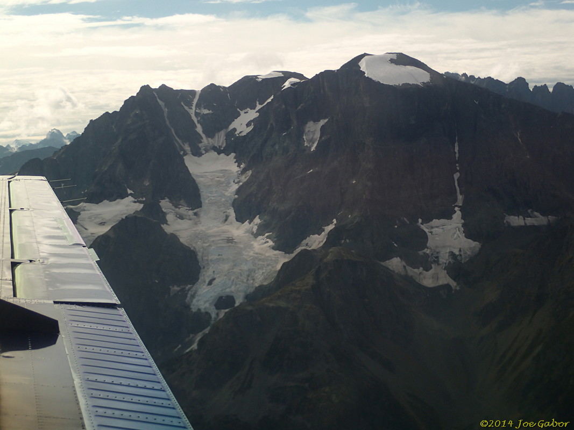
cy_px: 215
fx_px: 1011
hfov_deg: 31.7
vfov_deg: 24.0
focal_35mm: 61
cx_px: 287
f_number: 3.6
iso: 100
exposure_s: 1/160
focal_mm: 11.01
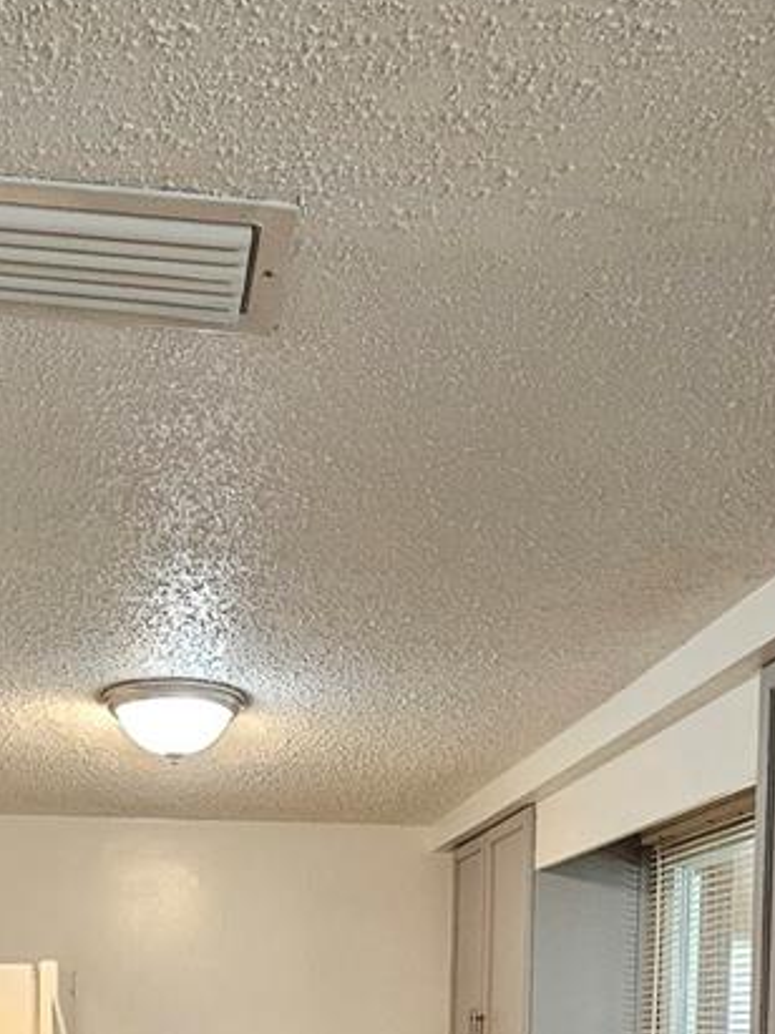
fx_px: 1135
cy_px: 1072
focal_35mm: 38
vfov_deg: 41.5
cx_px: 244
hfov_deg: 37.2
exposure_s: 1/77.4
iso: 500
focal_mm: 2.2
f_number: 2.2
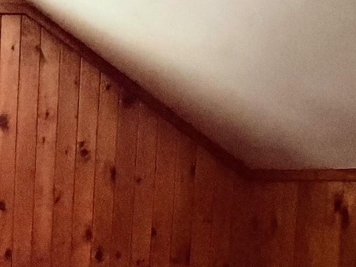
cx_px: -150
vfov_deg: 20.9
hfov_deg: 23.8
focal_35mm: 68
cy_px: 264
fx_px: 699
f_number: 2.2
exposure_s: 1/40
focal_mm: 2.22
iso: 1250
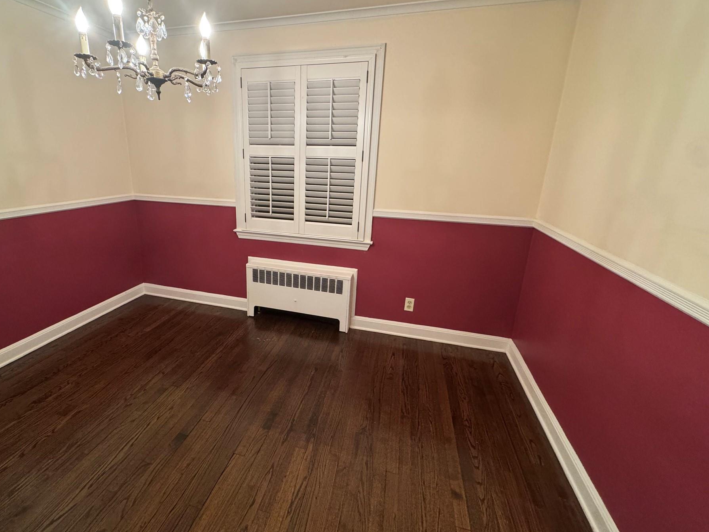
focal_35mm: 16
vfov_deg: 78.0
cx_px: 311
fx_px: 328
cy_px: 245
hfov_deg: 94.0
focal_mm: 2.22
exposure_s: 1/60
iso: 400
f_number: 2.2
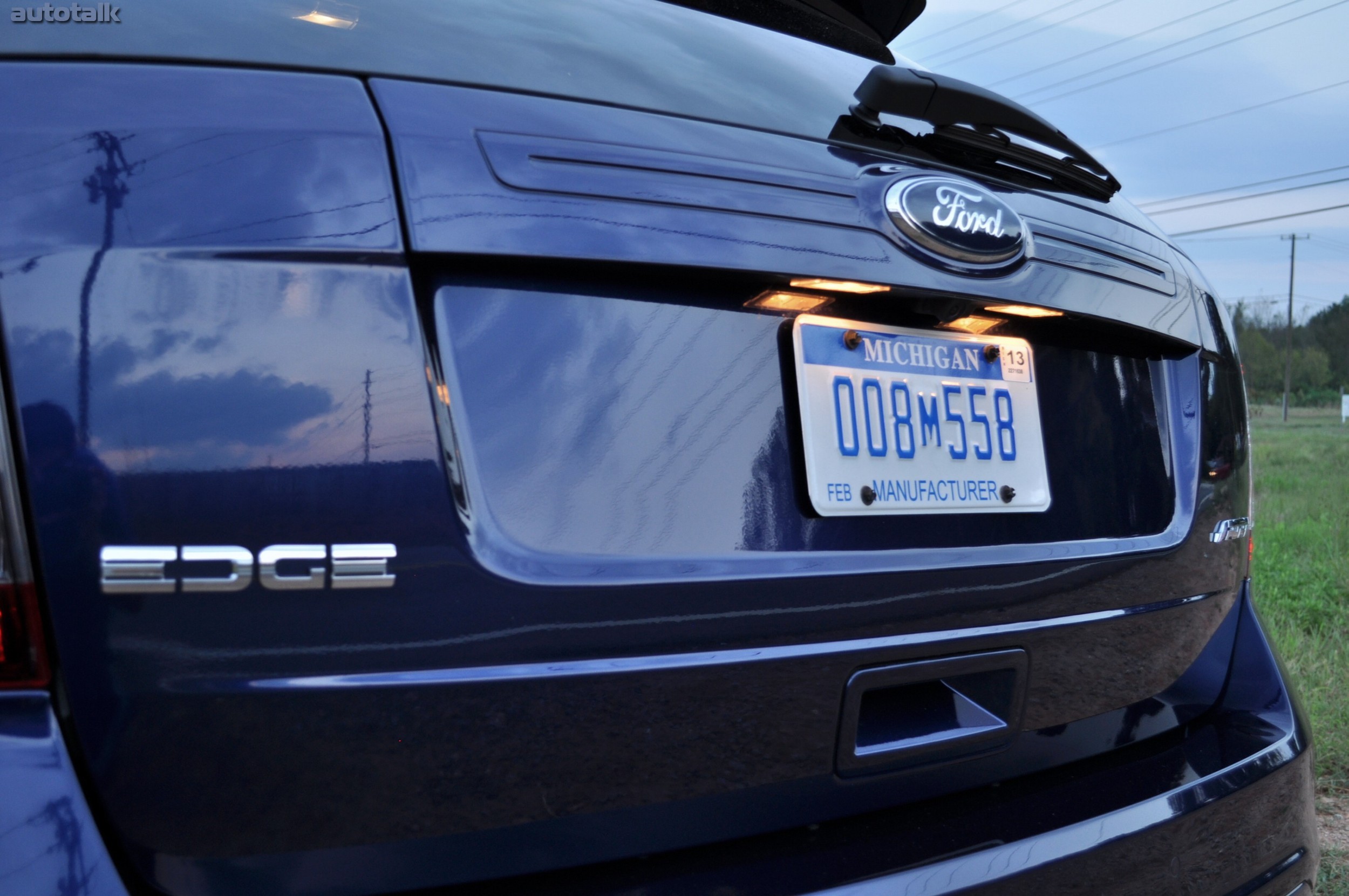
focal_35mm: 39
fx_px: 1460
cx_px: 674
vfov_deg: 34.1
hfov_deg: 49.6
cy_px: 448
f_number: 4.2
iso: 200
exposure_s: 1/25
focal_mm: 26
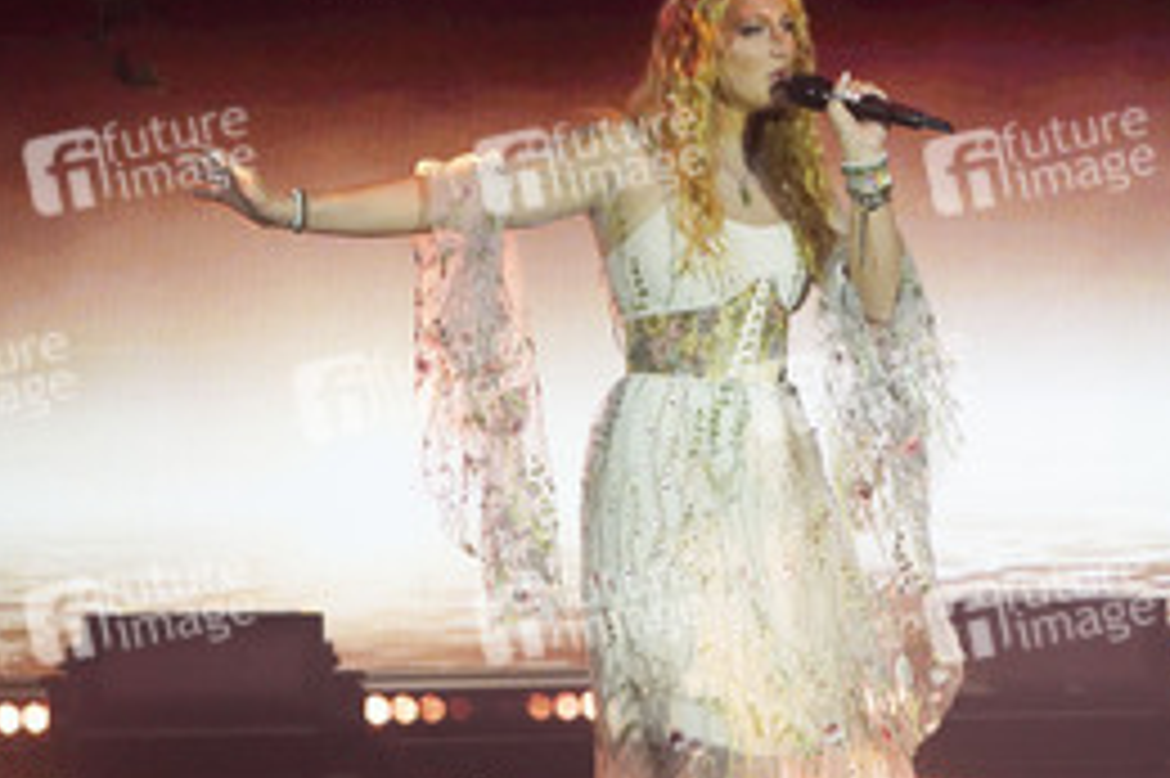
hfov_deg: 3.4
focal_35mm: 603
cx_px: 920
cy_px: 499
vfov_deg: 2.3
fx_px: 19584
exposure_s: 1/160
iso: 6400
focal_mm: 347
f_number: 6.3
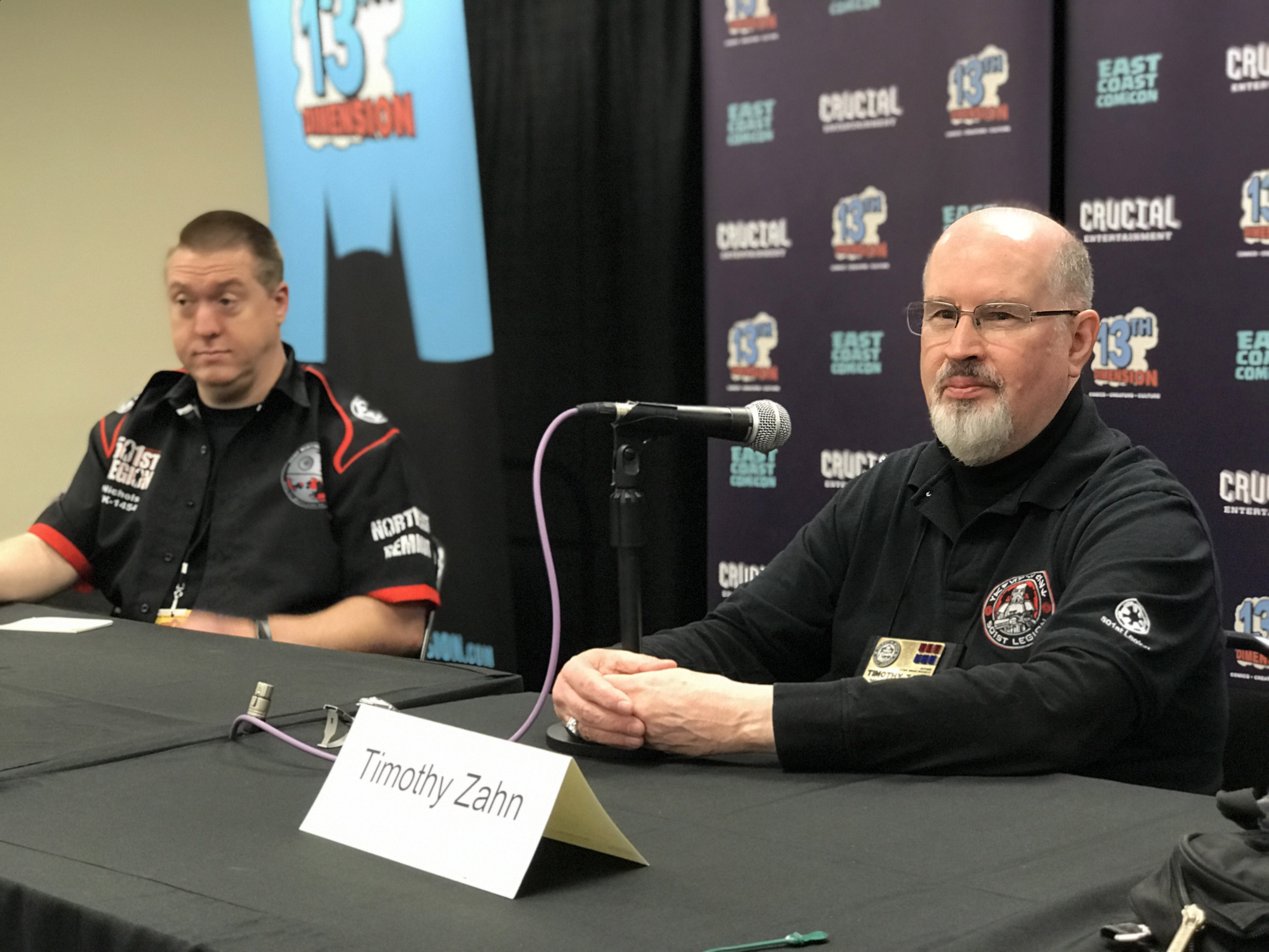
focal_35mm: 57
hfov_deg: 33.8
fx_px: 2090
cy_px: 476
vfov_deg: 25.7
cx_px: 634
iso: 500
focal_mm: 6.6
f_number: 2.8
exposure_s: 1/60
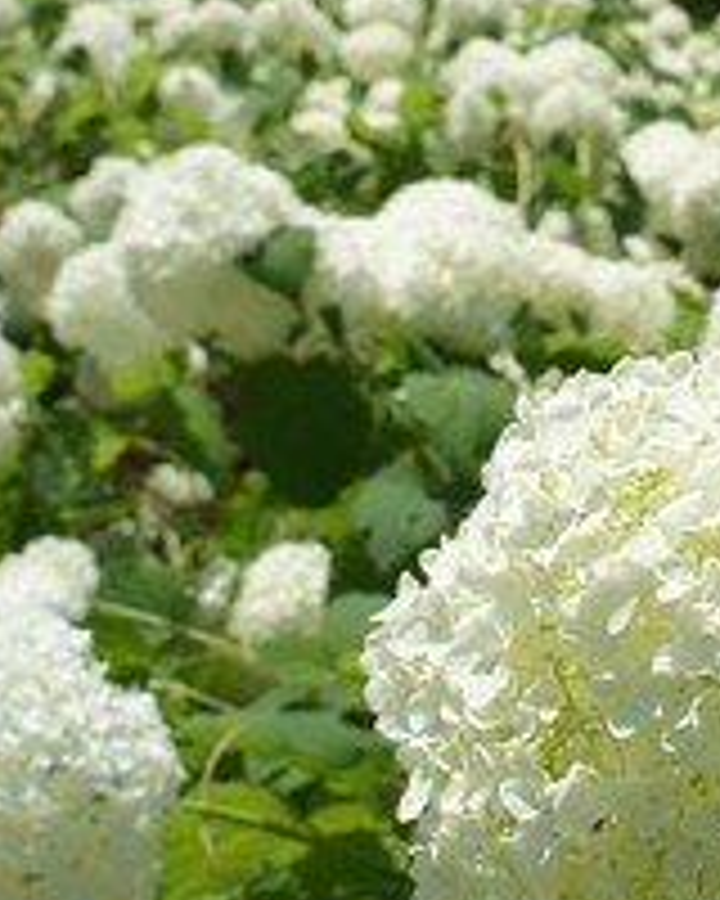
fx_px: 2024
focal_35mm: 76
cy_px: 164
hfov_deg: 19.4
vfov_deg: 24.6
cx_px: 778
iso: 200
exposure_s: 1/640
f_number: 7.1
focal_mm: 18
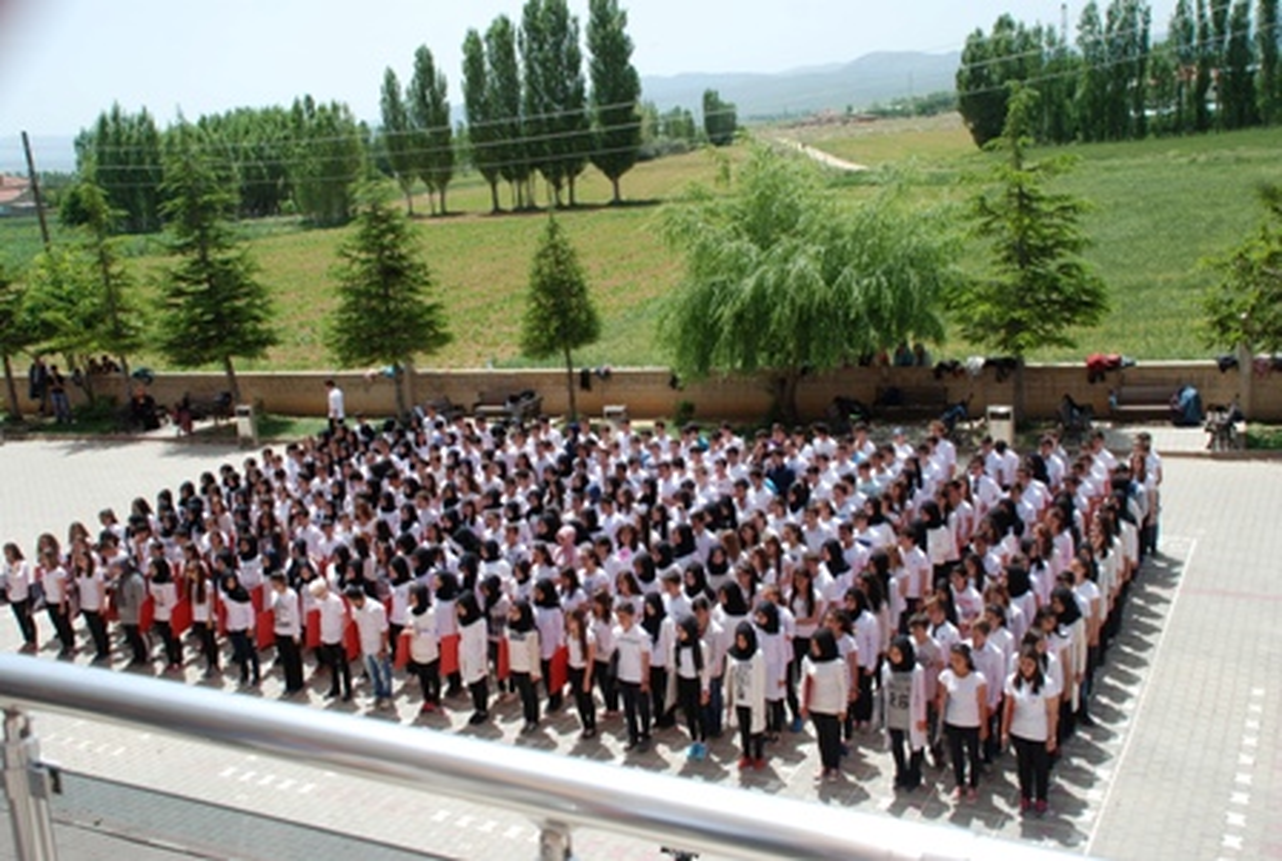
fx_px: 1285
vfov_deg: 37.1
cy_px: 430
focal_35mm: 36
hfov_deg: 53.0
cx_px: 641
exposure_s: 1/200
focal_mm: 24
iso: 100
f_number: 7.1
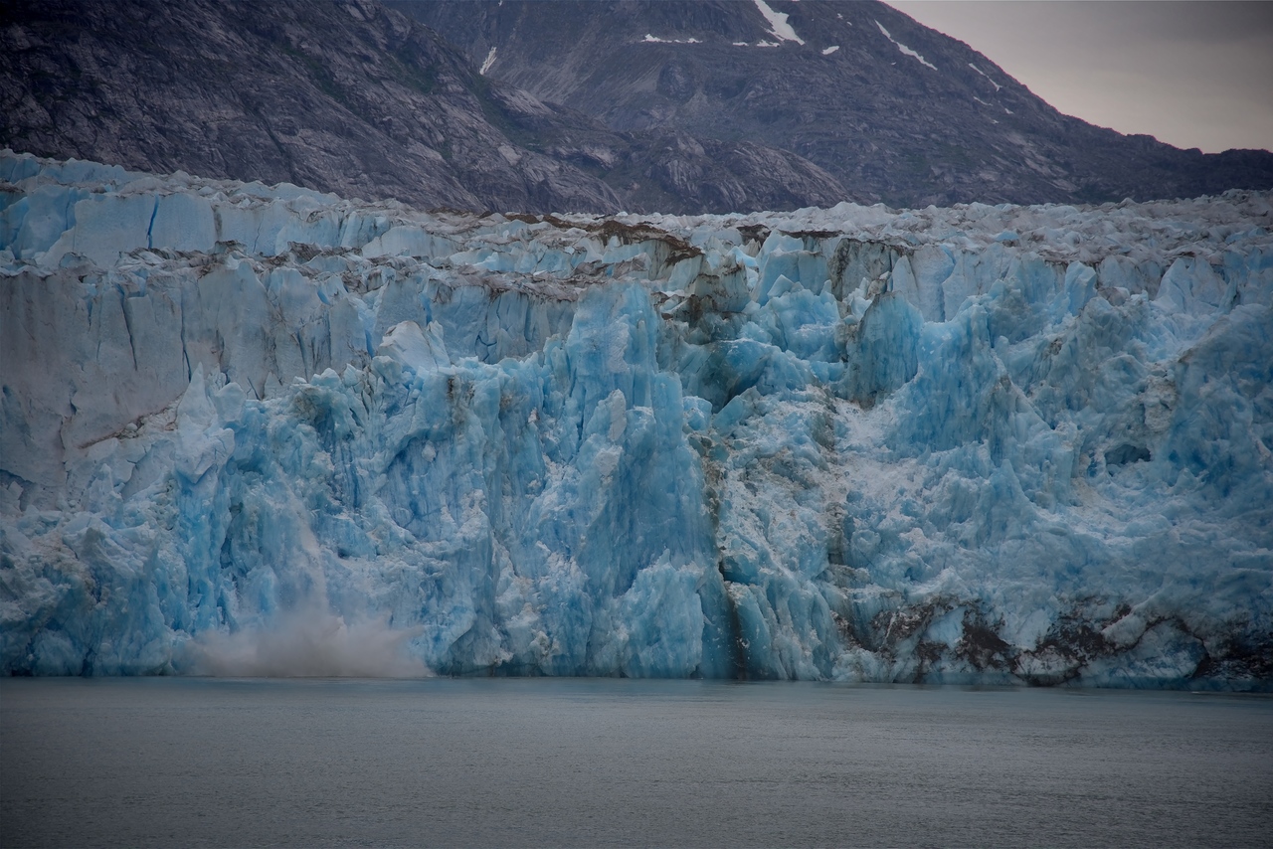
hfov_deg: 17.1
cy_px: 424
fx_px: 4244
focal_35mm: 120
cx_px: 636
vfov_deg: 11.4
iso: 140
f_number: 4
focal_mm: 120
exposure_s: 1/250
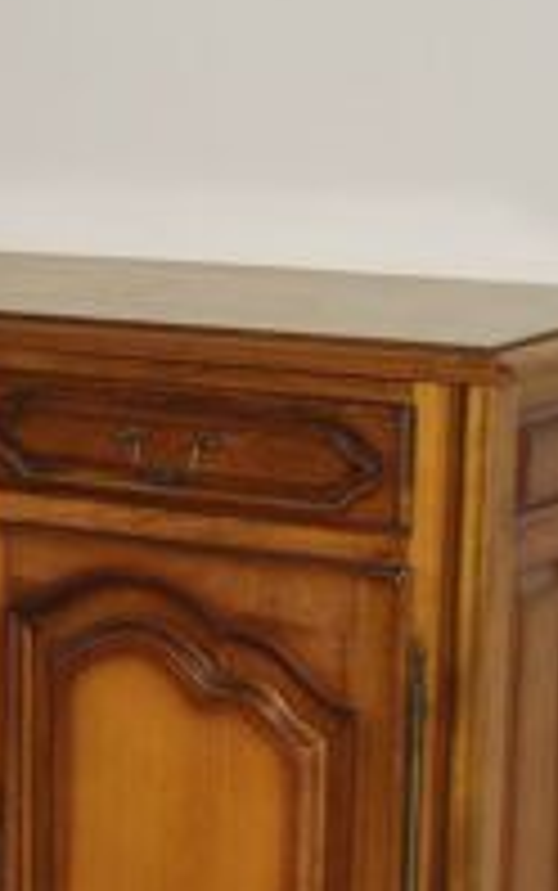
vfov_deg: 16.5
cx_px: -266
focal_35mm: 126
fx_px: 3061
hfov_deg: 10.1
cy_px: 650
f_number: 4.5
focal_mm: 34
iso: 200
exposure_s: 1/60
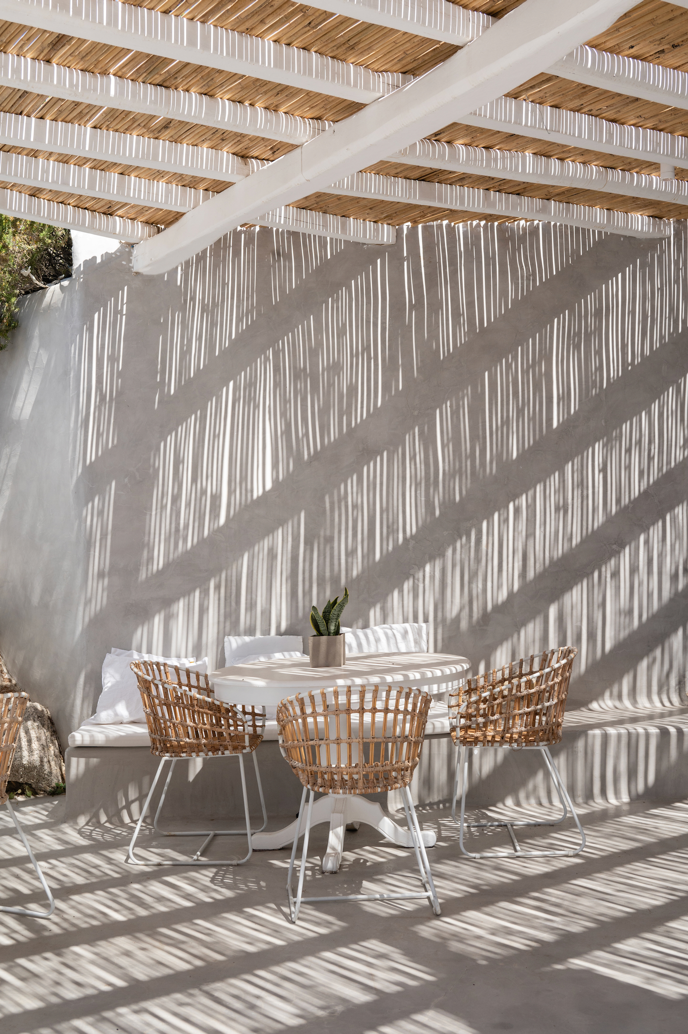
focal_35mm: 40
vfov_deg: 48.5
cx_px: 344
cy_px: 517
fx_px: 1148
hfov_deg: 33.4
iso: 400
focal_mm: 40
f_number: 8
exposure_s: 1/640
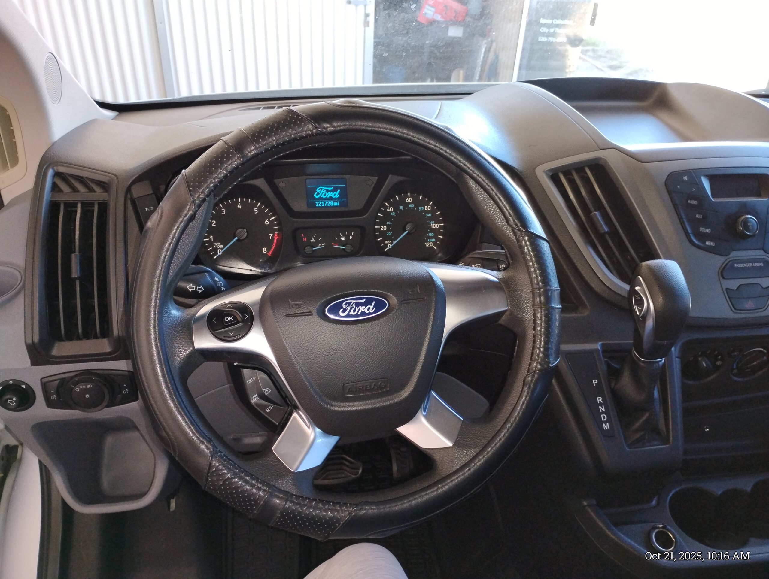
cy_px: 290
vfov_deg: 49.9
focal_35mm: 28
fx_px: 623
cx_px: 384
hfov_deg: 63.4
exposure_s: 1/60
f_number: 1.8
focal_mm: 4.26
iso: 597
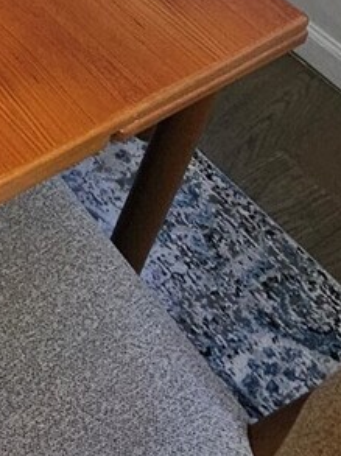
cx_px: -420
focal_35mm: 64
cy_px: -423
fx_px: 842
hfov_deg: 15.6
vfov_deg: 19.6
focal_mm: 2.2
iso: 50
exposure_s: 1/141
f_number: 2.2
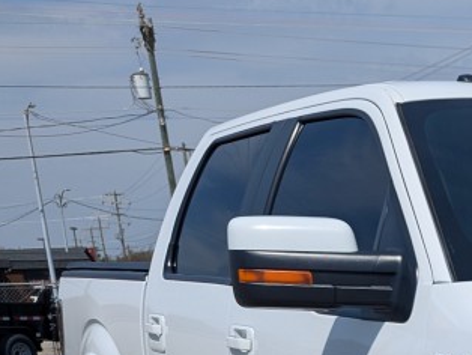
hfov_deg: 21.4
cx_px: 690
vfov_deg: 16.8
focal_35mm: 78
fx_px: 1064
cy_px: 567
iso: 43
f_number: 1.85
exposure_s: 1/4184
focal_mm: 6.81
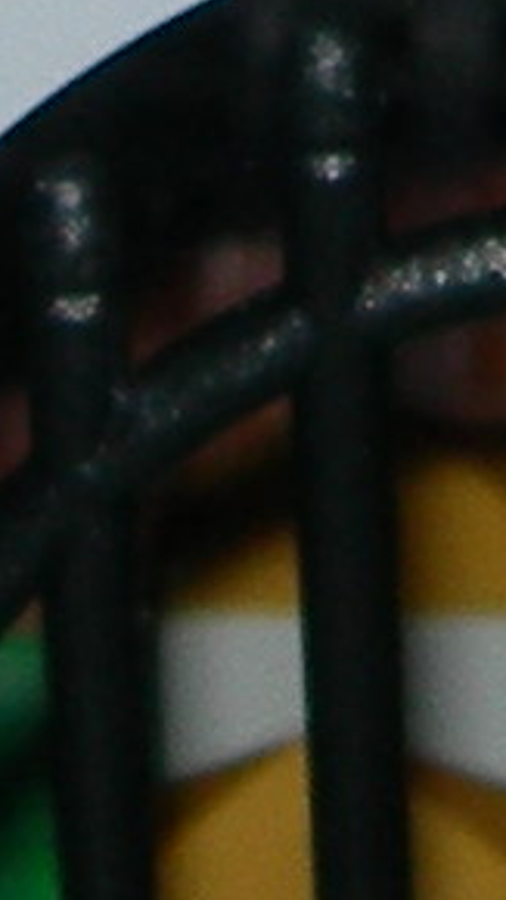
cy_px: -931
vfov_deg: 4.8
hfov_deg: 2.8
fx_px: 10454
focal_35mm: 438
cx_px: 562
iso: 50
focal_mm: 7.8
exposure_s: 1/60.1
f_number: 2.8
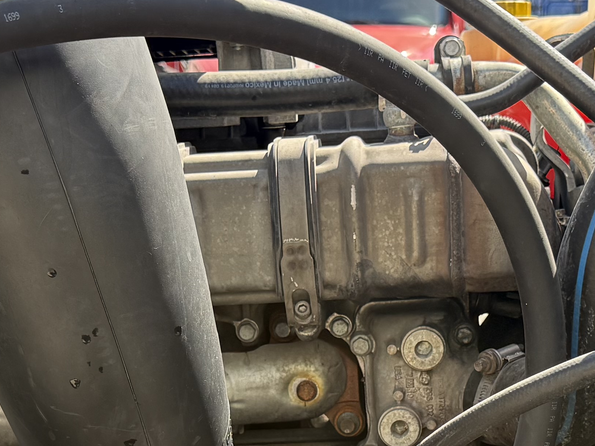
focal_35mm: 84
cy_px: 475
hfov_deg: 23.3
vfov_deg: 17.1
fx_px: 1444
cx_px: 319
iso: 100
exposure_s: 1/868
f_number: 1.78
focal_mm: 6.76
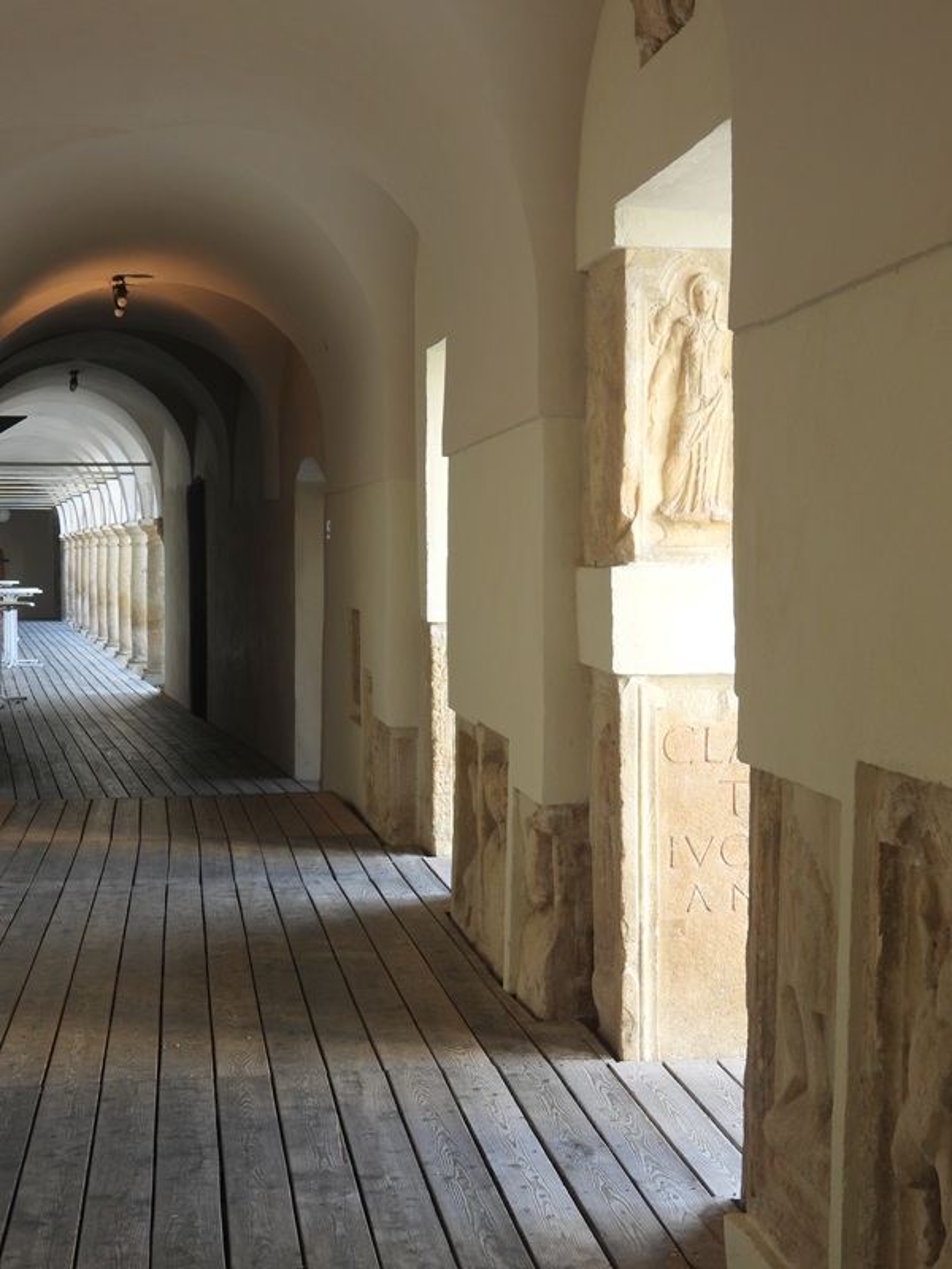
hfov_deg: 24.4
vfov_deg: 32.2
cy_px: 634
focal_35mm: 60
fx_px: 2200
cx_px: 476
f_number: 3.5
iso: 100
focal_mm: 10.7
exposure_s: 1/50
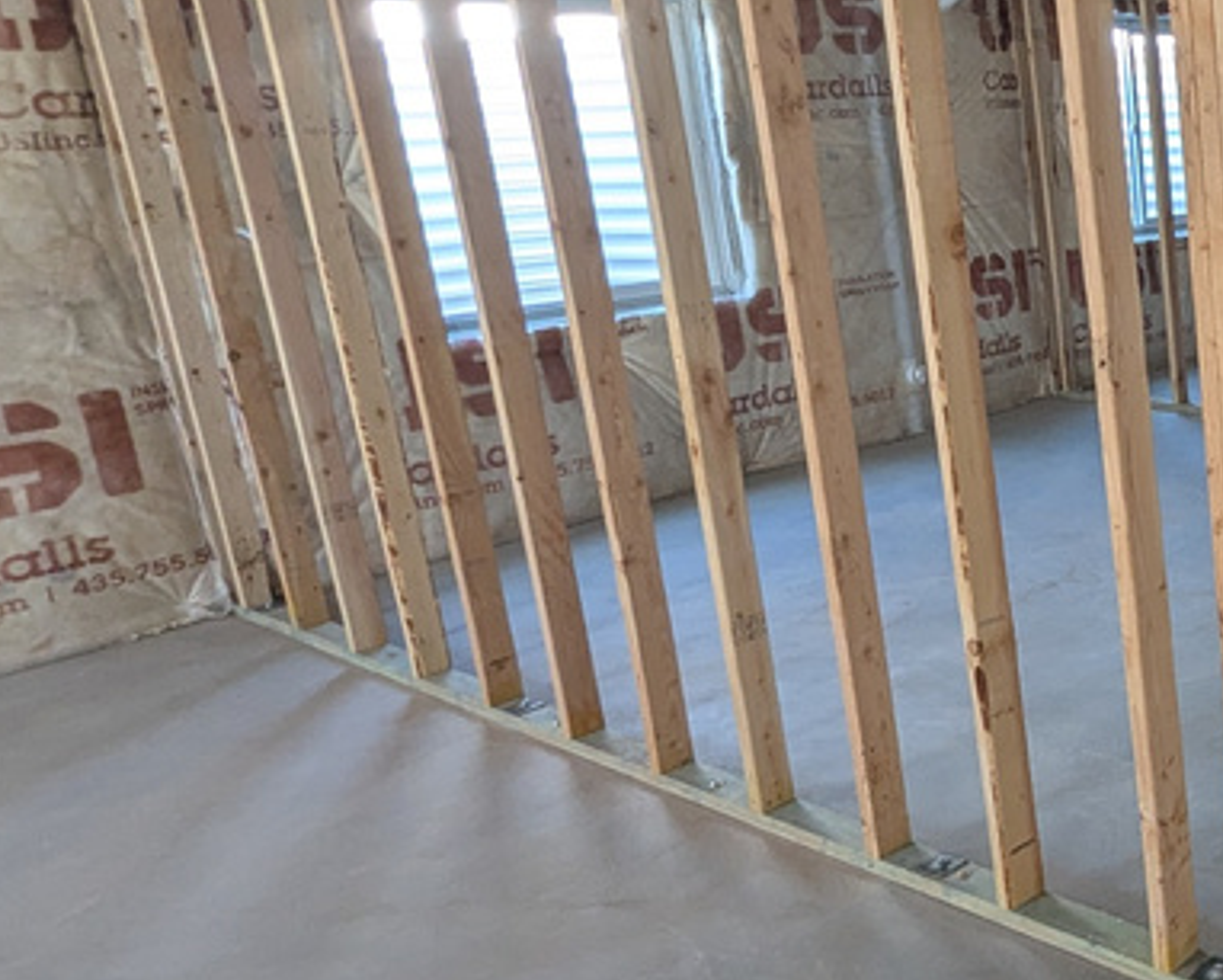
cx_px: 1441
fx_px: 1231
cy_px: 397
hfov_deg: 39.5
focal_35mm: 34
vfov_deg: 43.2
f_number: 2.2
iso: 88
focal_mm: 1.95
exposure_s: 1/31.3
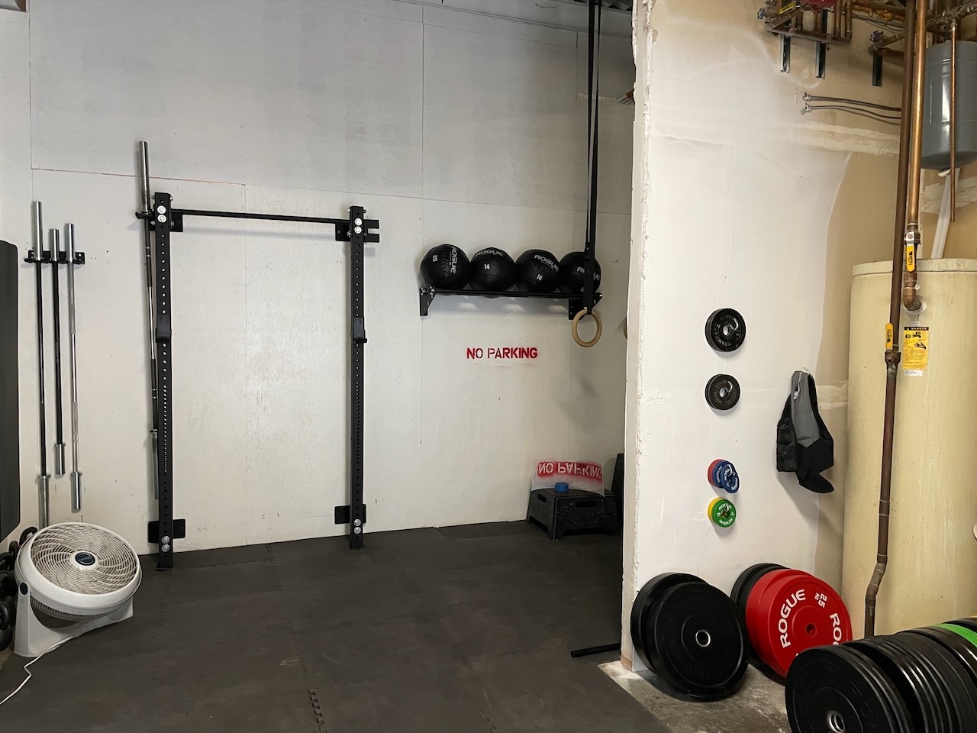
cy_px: 366
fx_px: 734
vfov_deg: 53.1
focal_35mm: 26
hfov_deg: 67.3
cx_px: 488
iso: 320
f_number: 1.6
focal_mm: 4.2
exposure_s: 1/60
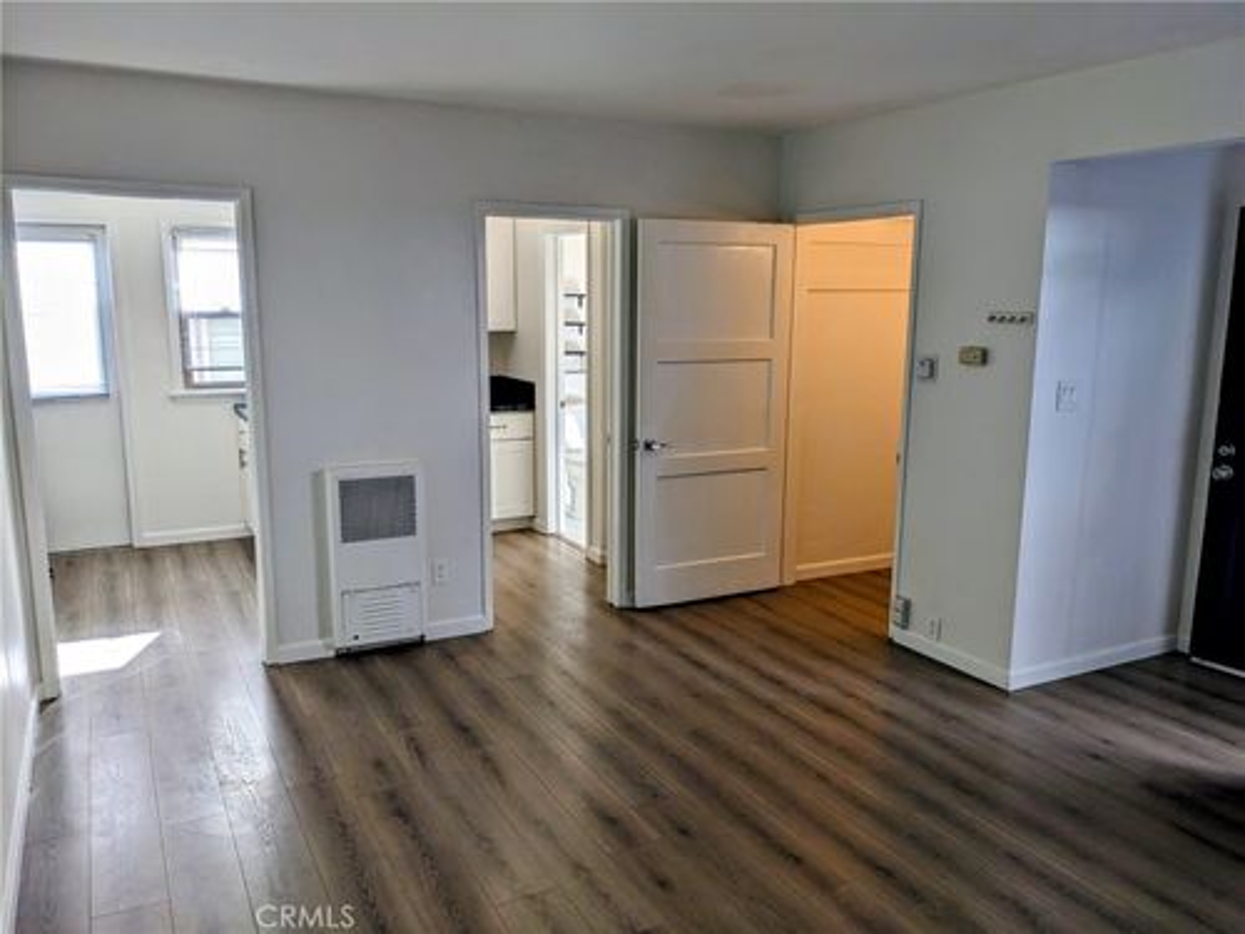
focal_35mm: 27
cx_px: 622
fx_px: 971
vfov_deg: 51.4
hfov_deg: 65.3
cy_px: 467
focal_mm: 4.38
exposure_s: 1/120
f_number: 1.73
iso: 53
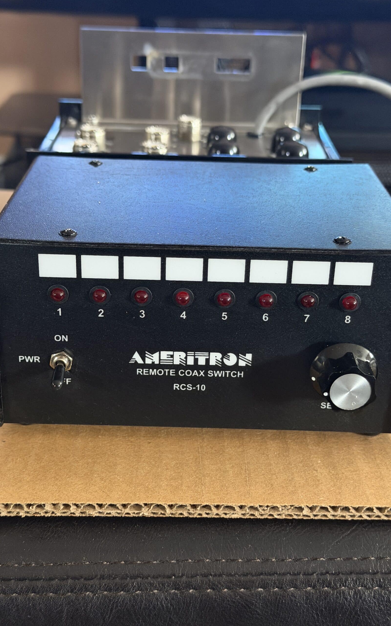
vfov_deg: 39.6
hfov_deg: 25.3
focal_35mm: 51
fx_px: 870
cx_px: 192
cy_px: 313
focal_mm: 6.76
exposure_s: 1/24
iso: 640
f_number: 1.78
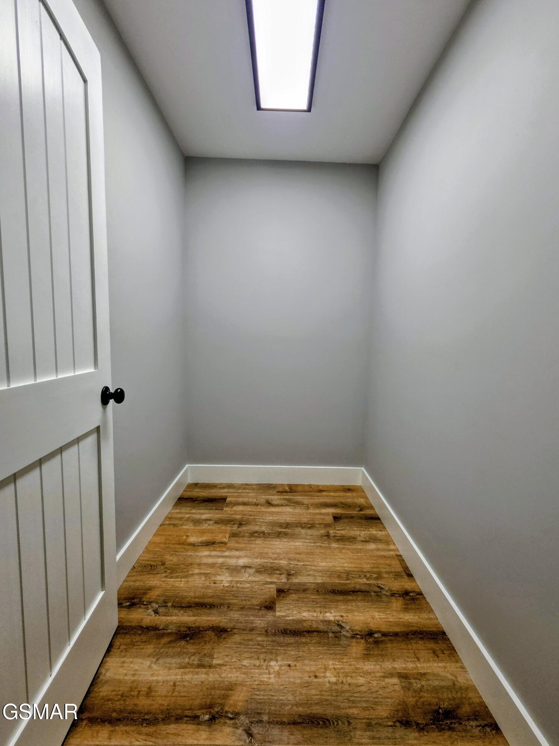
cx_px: 280
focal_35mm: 13
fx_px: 280
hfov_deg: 89.9
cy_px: 373
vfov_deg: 106.2
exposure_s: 1/120
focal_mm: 2.2
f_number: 1.9
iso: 64
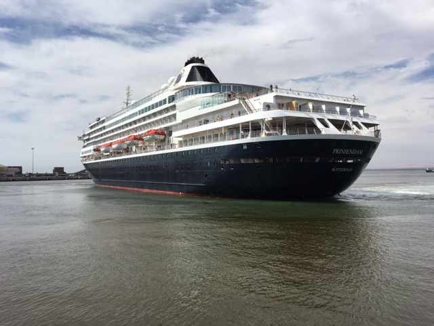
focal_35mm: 29
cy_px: 163
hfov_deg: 61.7
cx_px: 217
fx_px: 364
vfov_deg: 48.2
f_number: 2.2
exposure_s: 1/2404
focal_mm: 4.15
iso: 25
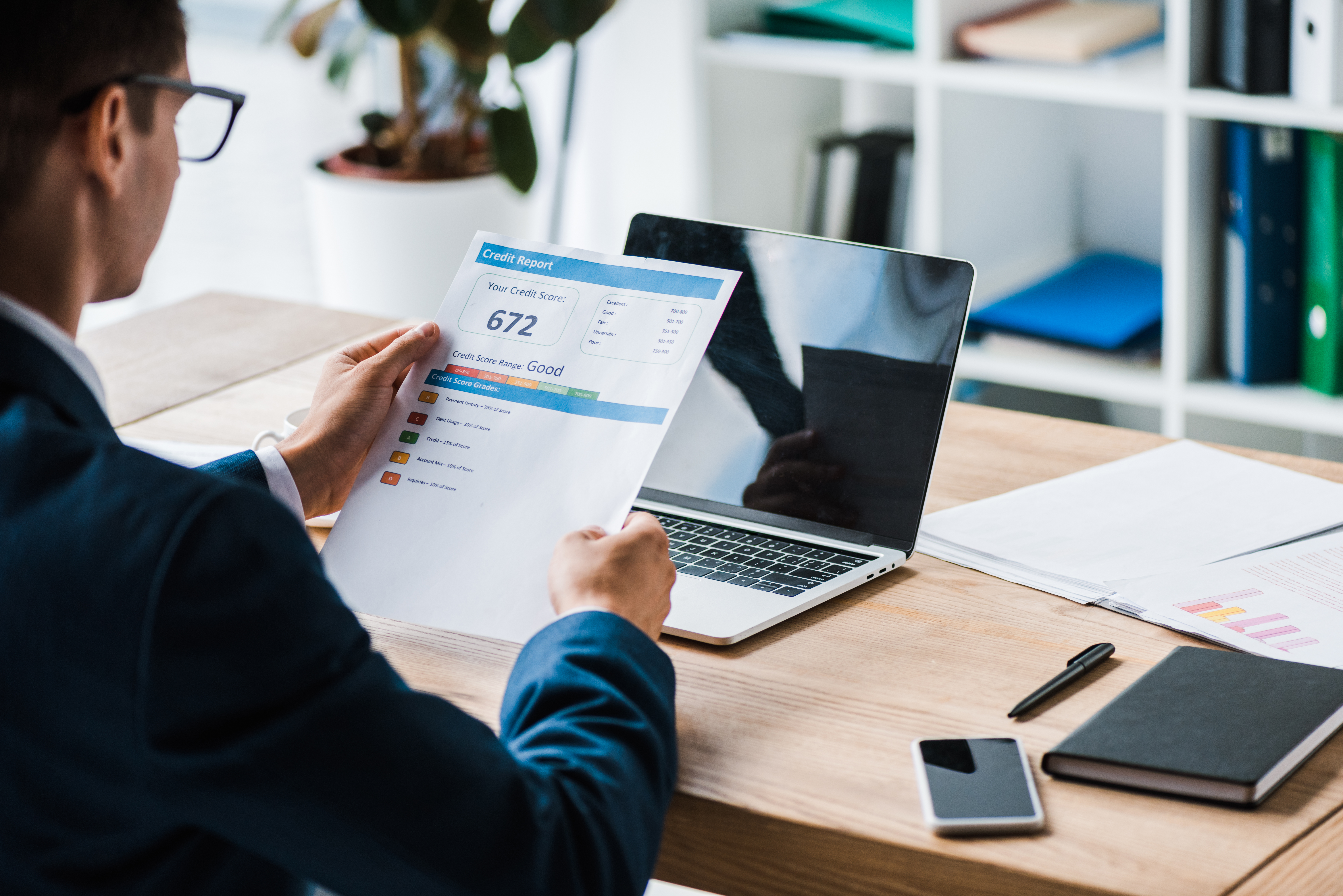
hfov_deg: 19.5
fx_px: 3918
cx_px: 672
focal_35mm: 105
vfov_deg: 13.1
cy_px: 448
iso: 250
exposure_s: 1/200
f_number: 4
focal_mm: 105
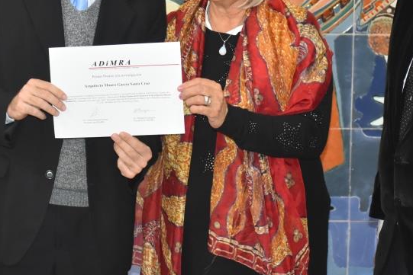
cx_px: 192
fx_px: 1824
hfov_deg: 12.9
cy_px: 22
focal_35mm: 159
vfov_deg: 8.6
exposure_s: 1/80
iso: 1600
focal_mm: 56
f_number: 5.6
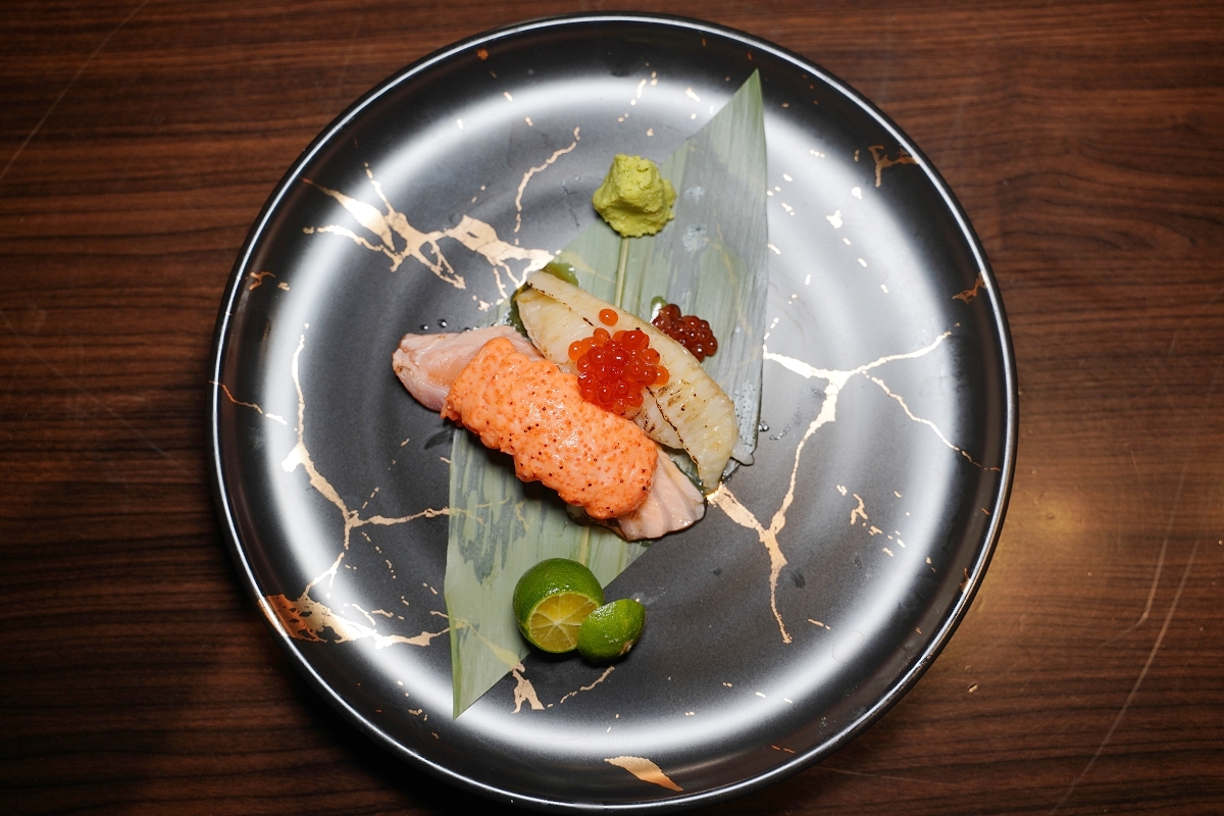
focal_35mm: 34
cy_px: 408
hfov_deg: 55.8
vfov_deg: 38.9
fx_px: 1156
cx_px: 612
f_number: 4
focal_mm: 34
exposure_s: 1/60
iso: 200
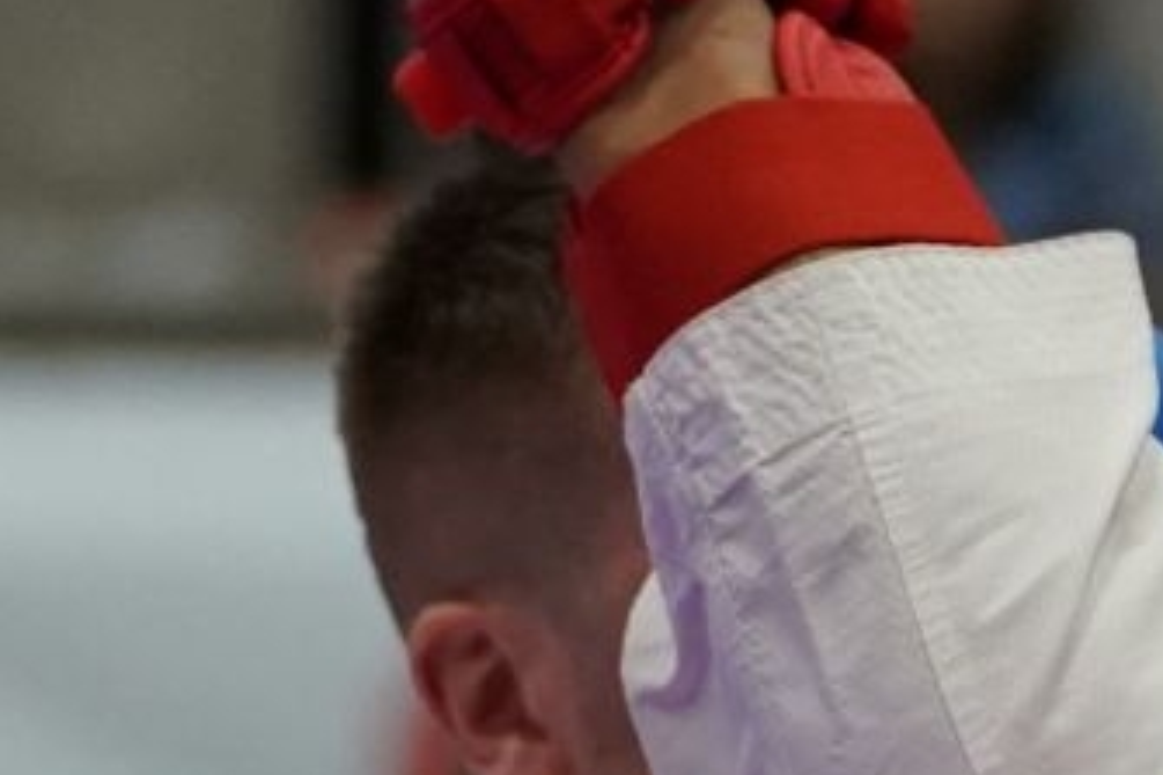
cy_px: 1463
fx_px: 34355
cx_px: 1722
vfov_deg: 1.3
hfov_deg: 1.9
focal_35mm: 1064
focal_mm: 132
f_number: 2.8
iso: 2500
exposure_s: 1/1000
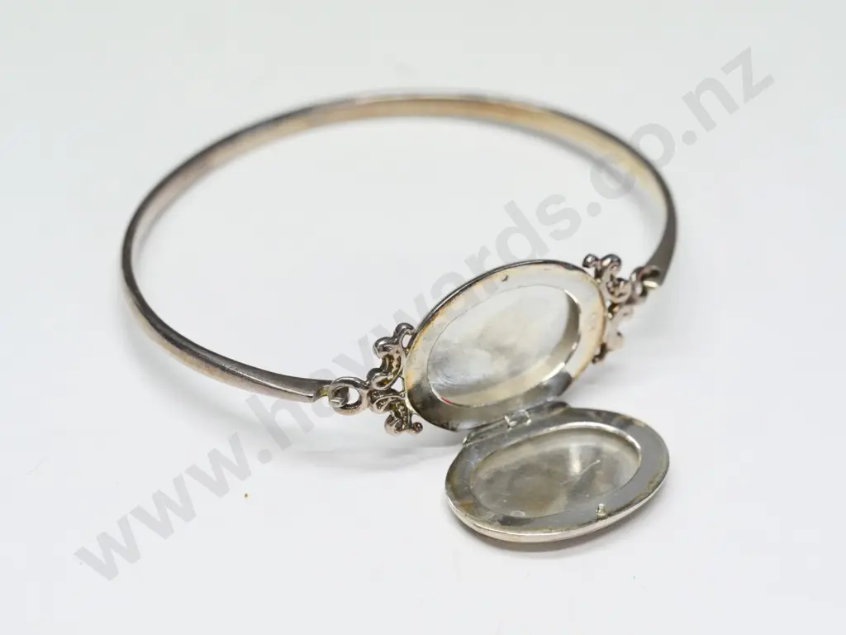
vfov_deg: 12.3
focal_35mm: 120
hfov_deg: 16.4
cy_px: 318
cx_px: 423
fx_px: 2933
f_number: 5.6
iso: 3200
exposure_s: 1/200
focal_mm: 60
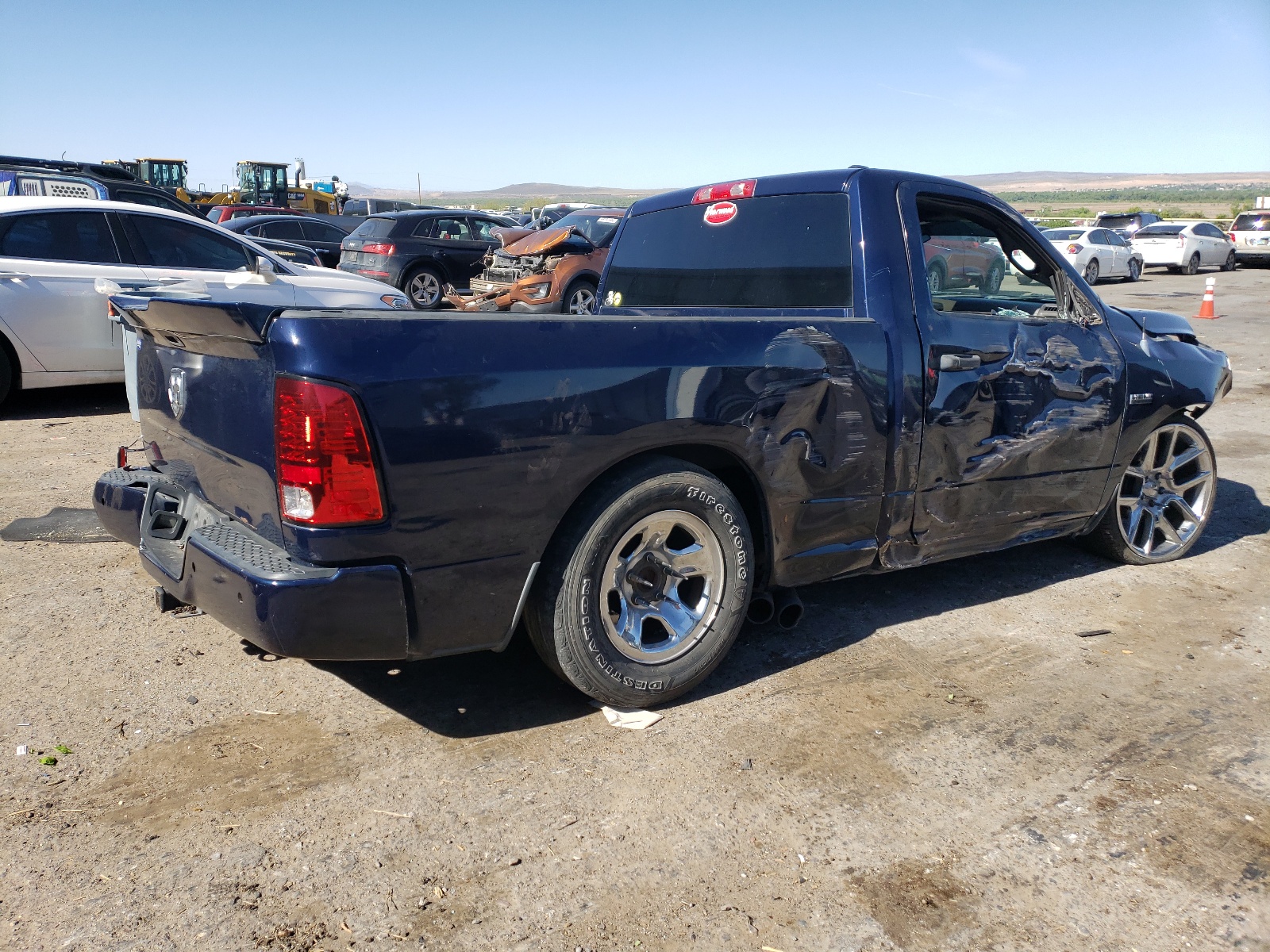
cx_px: 635
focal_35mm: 26
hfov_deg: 67.3
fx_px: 954
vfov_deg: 53.1
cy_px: 476
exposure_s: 1/2000
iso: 50
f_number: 1.5
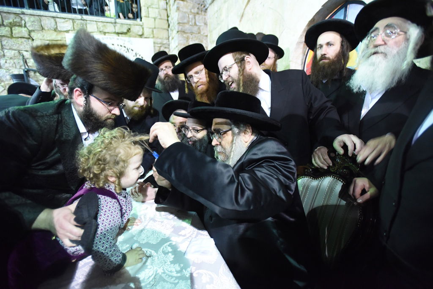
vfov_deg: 70.5
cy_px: 144
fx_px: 204
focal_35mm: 17
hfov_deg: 93.3
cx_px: 216
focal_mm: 17
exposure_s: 1/50
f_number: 2.8
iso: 5000
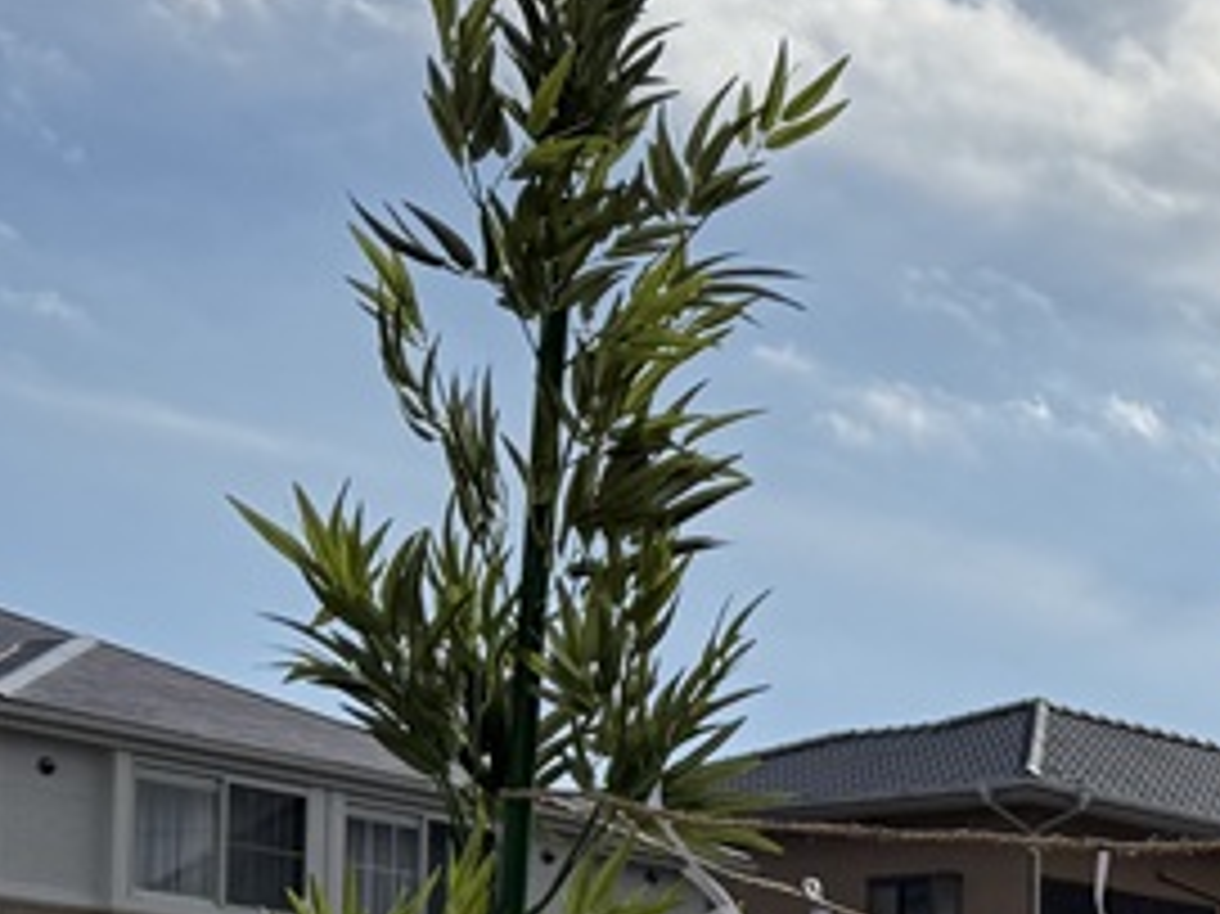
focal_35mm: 101
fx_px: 3558
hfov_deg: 17.2
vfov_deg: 13.8
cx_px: 1913
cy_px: 1319
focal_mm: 6.76
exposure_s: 1/14286
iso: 64
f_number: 1.78
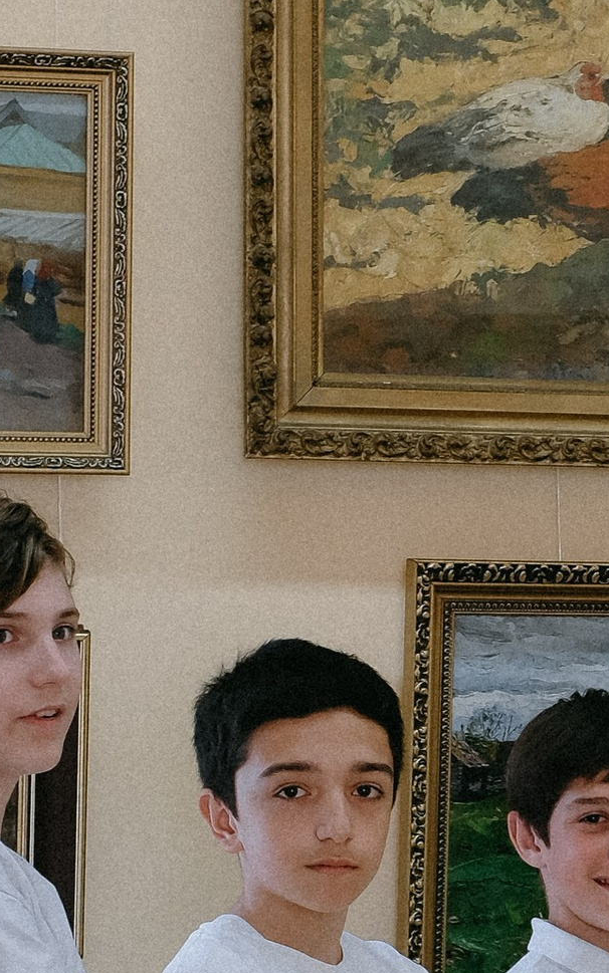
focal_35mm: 214
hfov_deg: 6.1
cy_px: 849
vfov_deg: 9.8
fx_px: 5680
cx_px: 972
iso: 640
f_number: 4
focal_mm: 35
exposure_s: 1/60
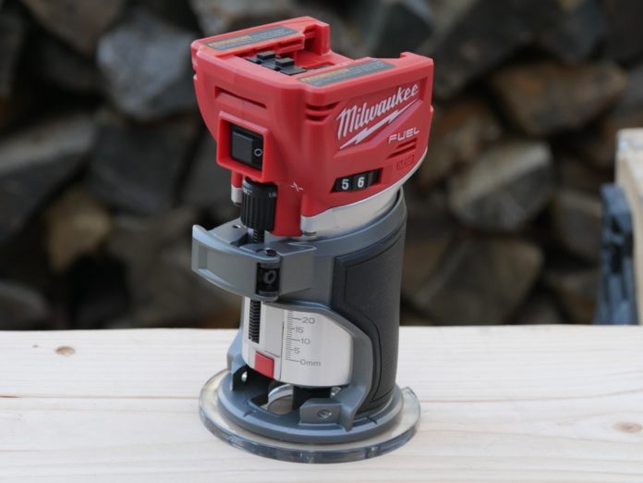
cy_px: 242
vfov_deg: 12.1
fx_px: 2266
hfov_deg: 16.1
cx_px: 322
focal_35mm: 122
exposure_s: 1/160
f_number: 5.2
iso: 640
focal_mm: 61
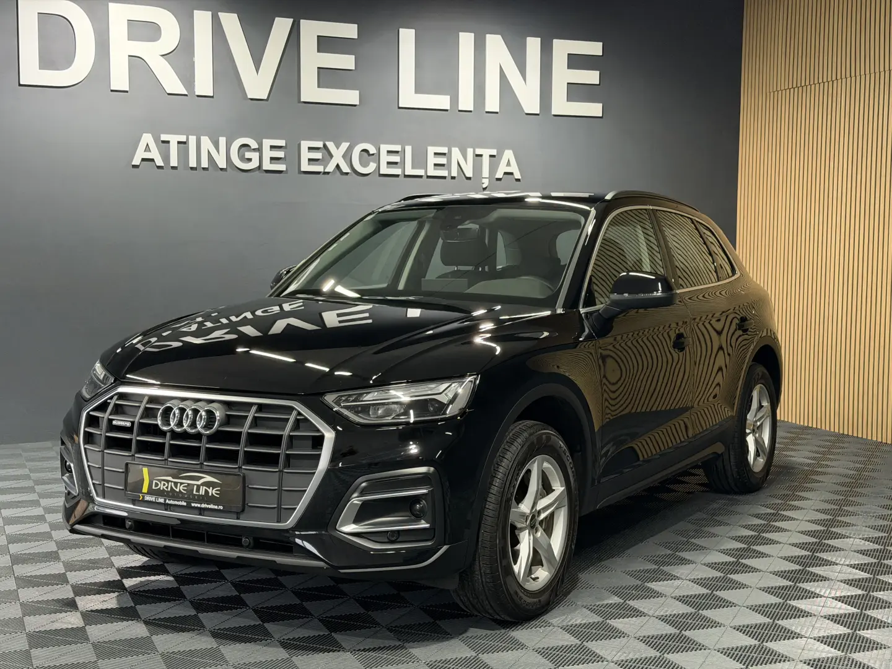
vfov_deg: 30.3
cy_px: 334
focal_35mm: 48
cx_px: 446
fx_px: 1237
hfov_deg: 39.7
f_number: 1.78
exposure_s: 1/100
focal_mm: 6.76
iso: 250
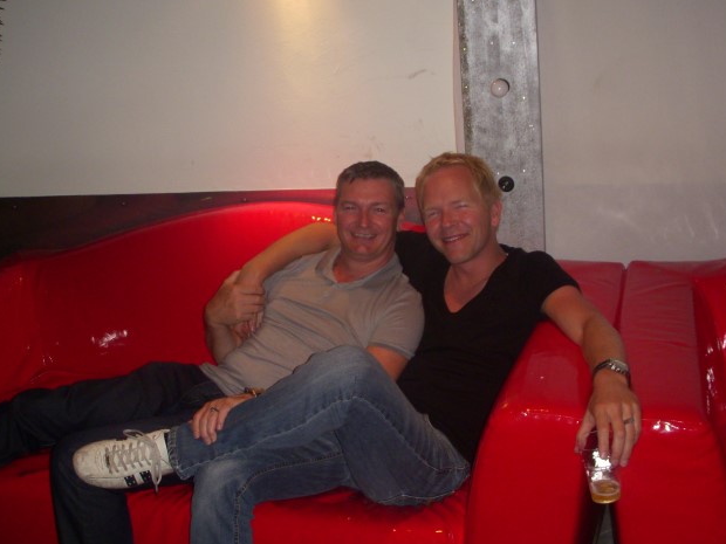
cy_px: 267
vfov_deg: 29.7
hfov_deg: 38.9
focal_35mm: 49
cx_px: 368
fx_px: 1028
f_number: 3.3
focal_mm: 6.3
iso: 125
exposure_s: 1/40
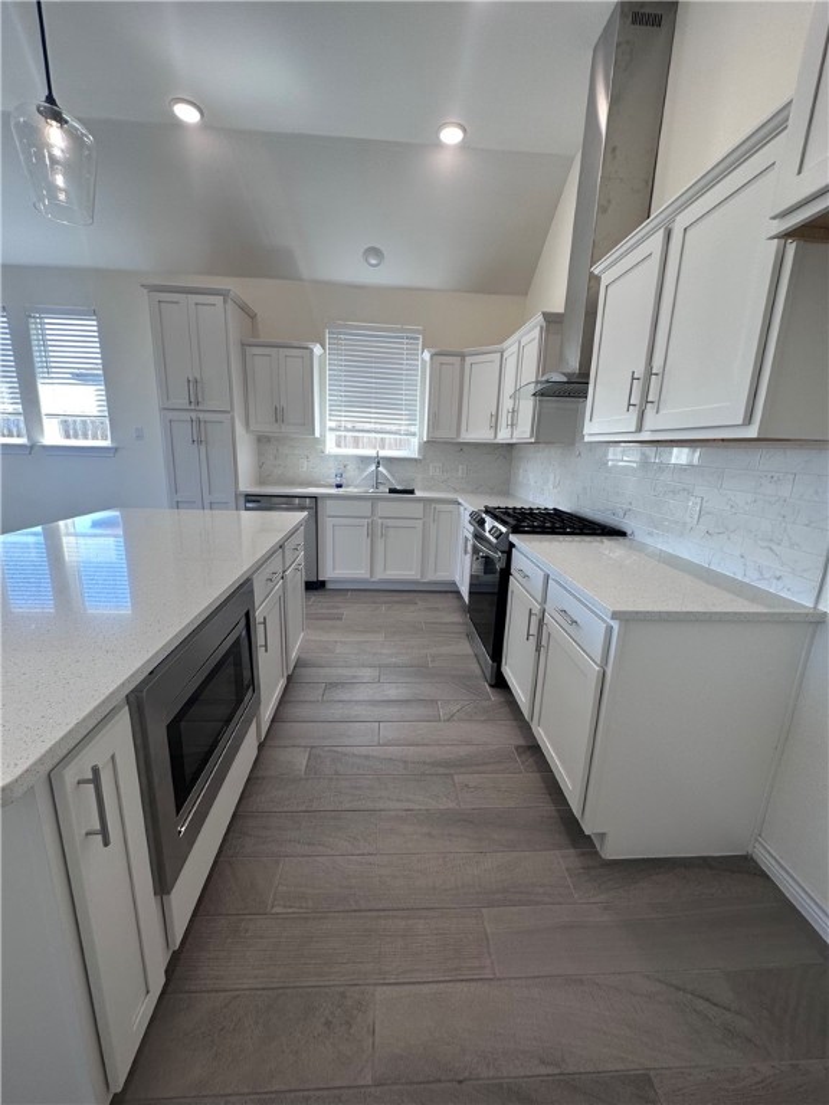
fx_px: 447
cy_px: 552
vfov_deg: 102.1
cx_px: 414
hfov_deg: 85.7
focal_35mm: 14
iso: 80
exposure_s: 1/120
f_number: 2.2
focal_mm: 2.22
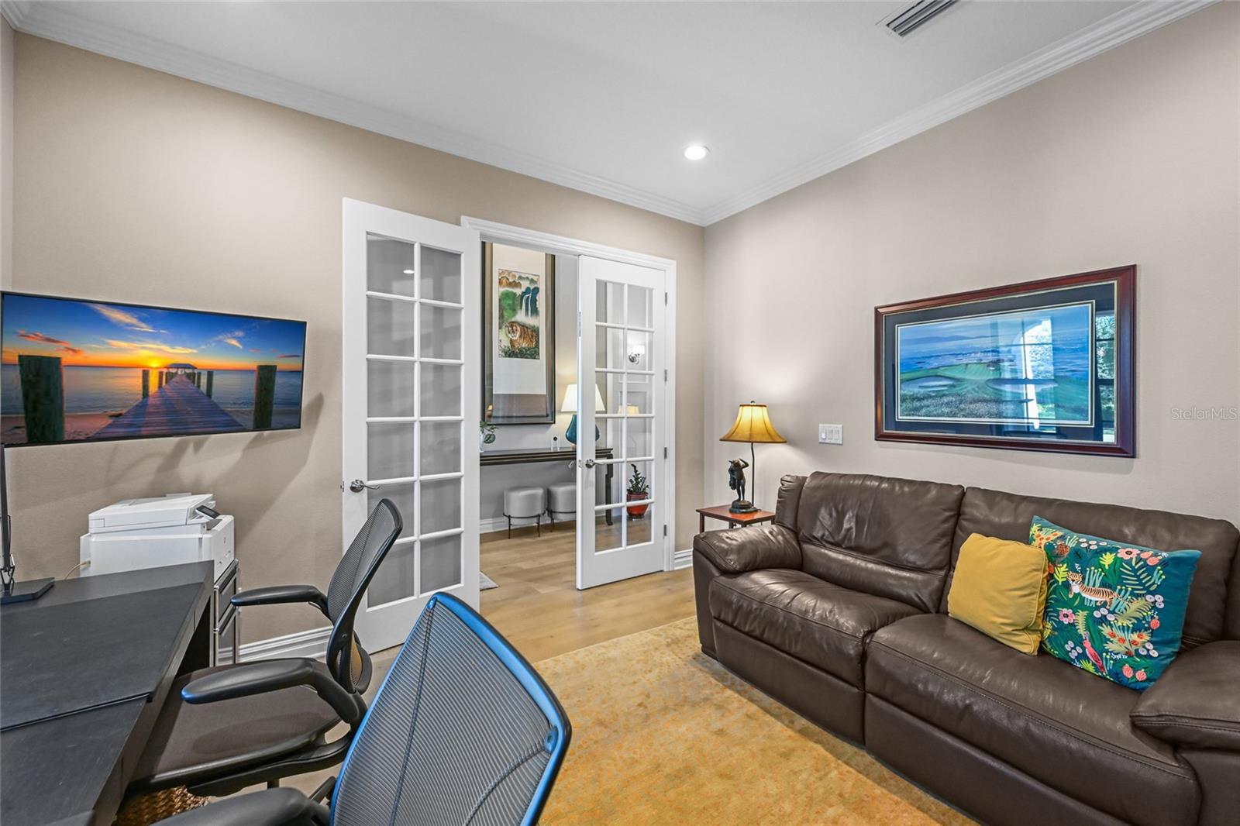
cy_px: 413
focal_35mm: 14
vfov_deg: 81.2
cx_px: 620
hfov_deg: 104.3
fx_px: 482
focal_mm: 14
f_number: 8
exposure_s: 1/20
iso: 3200
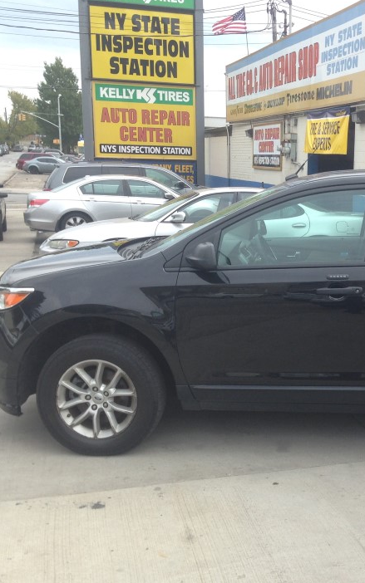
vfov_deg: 39.6
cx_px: 331
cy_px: 307
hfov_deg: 24.6
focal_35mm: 51
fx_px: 811
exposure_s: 1/455
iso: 50
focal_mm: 4.12
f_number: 2.4
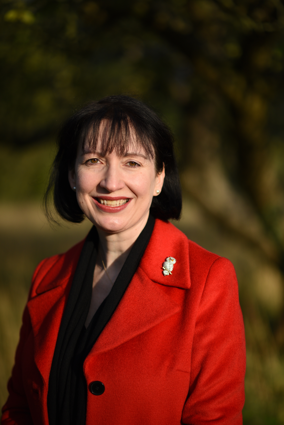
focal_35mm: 85
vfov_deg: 23.9
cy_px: 212
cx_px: 142
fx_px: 1005
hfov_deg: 16.1
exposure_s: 1/8000
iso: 250
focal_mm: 85
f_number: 1.8
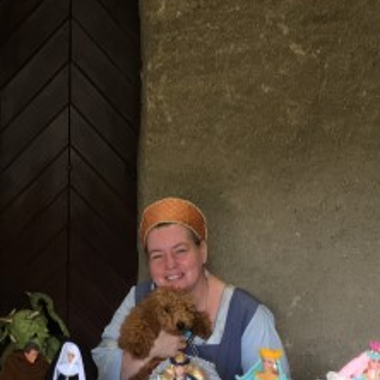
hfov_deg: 23.1
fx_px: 919
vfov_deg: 22.7
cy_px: 358
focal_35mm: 74
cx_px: 96
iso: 64
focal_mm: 4.15
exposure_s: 1/33
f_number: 2.2
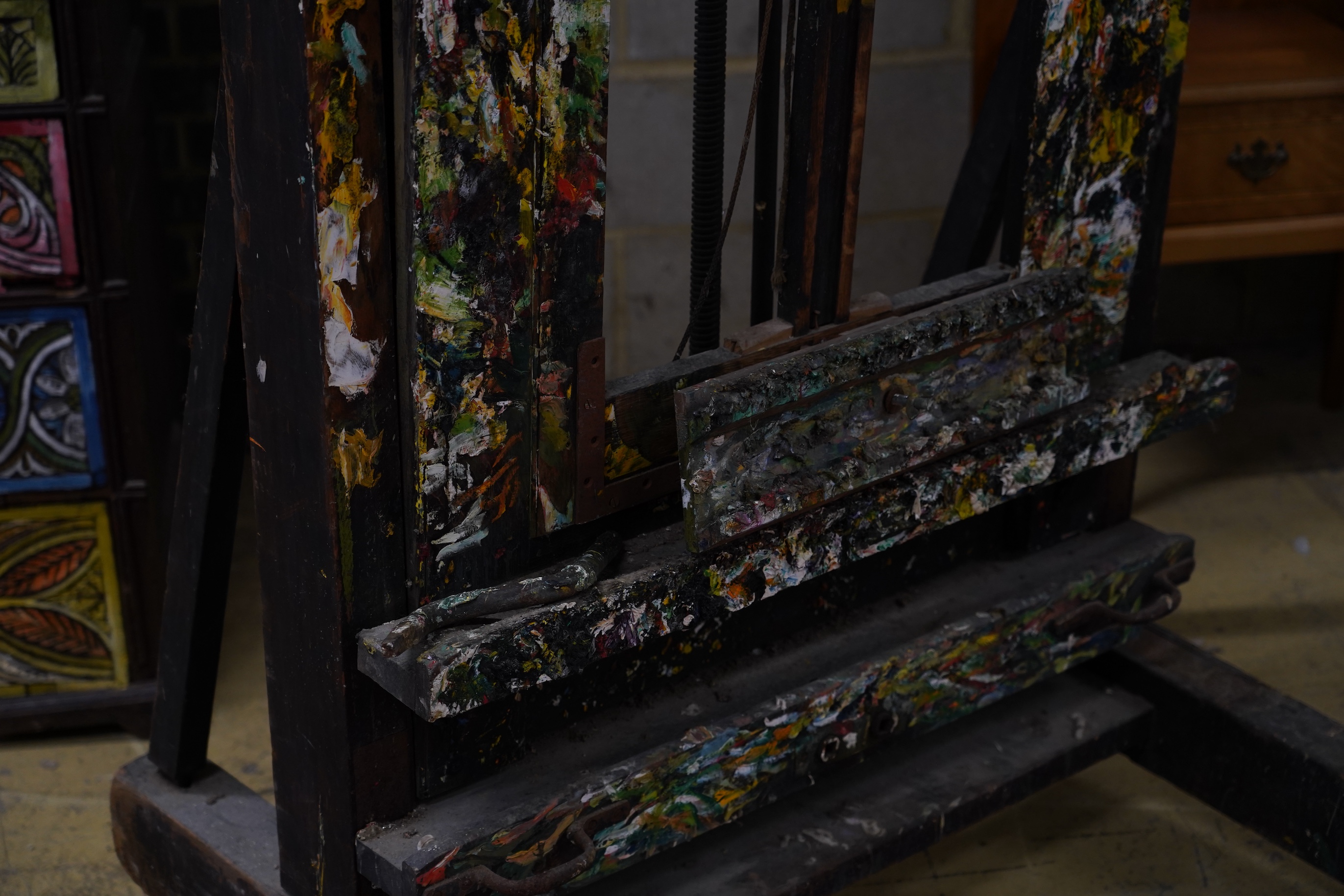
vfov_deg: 21.6
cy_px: 448
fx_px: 2352
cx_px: 672
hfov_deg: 31.9
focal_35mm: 63
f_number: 4
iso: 1250
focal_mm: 63
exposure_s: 1/125
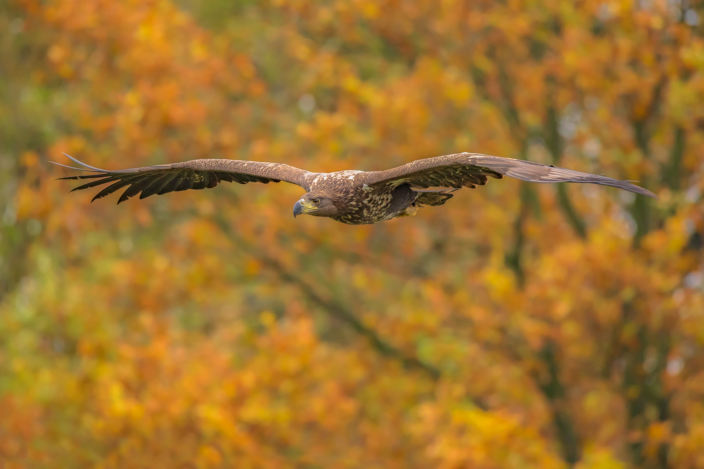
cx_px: 352
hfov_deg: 3.4
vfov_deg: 2.3
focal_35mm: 600
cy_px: 234
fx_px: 11732
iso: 2000
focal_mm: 600
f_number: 8
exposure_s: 1/1000
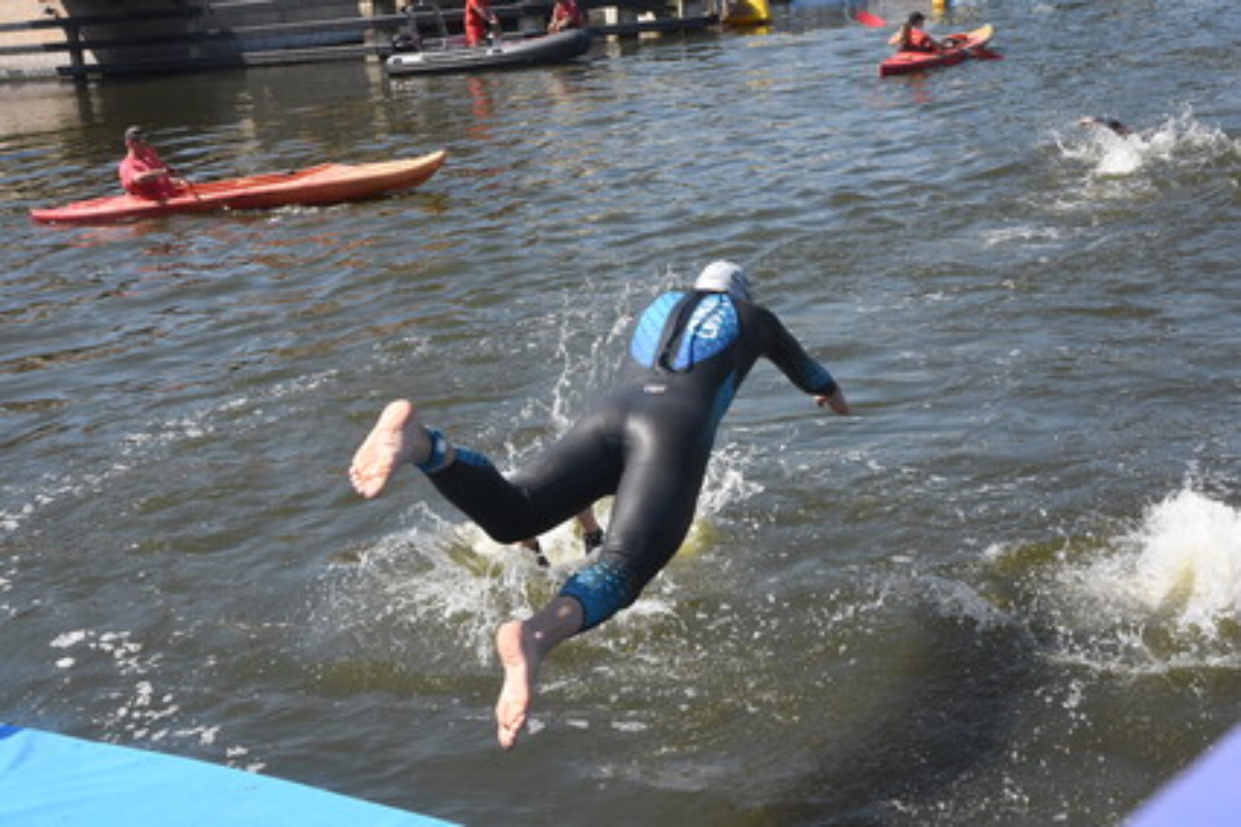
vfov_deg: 26.5
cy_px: 414
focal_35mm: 51
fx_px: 1758
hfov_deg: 38.9
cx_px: 620
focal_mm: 34
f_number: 13
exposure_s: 1/640
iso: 1250
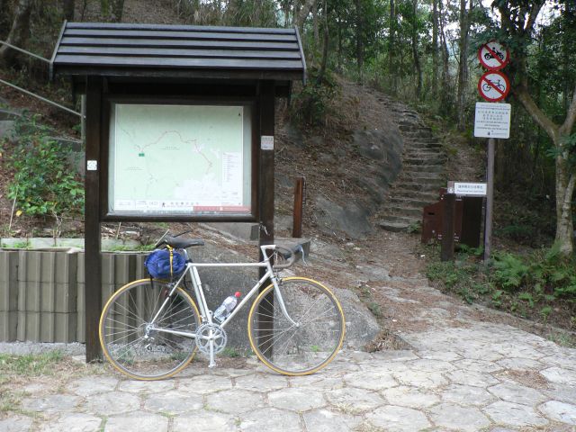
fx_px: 599
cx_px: 288
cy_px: 216
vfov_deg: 39.7
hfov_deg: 51.4
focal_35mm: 36
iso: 200
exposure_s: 1/60
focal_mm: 6
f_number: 2.8
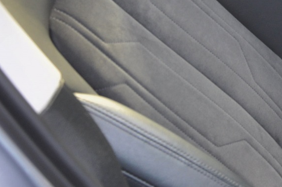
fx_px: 860
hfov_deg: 17.4
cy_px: 14
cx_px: 370
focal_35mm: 110
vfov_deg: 12.3
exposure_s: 1/40
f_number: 6.3
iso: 320
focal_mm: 22
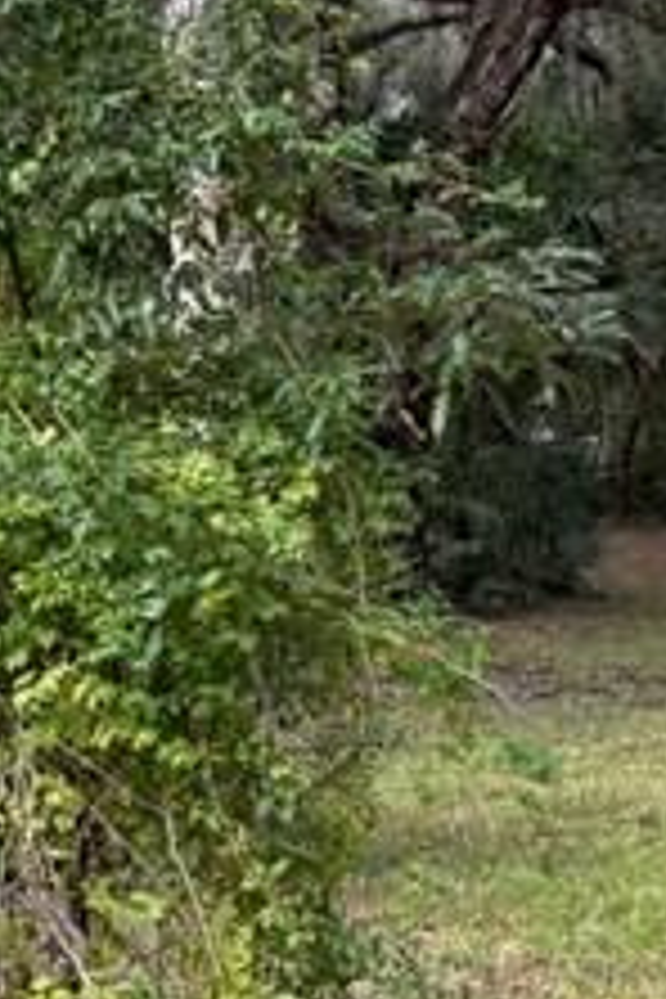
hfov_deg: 11.1
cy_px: 590
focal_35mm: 115
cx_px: 1210
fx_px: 3191
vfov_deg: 17.8
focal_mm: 6.76
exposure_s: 1/255
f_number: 1.78
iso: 100
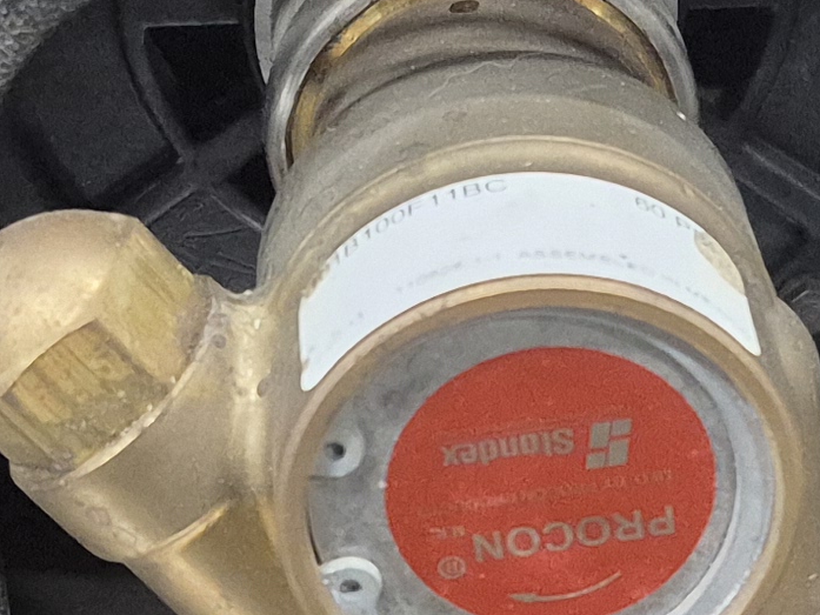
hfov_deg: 14.9
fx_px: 3127
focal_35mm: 132
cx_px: 449
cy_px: 593
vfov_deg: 11.1
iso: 1000
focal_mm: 5.4
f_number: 1.8
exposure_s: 1/120
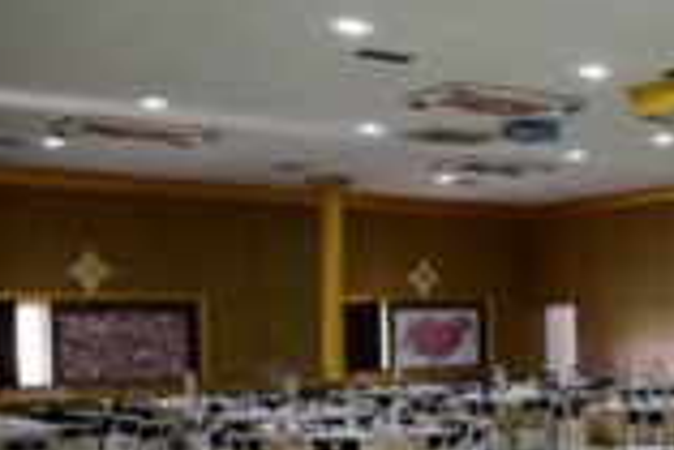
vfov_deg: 22.1
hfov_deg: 29.9
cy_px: 343
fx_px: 1143
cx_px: 717
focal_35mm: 61
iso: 500
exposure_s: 1/25
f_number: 3.5
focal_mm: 24
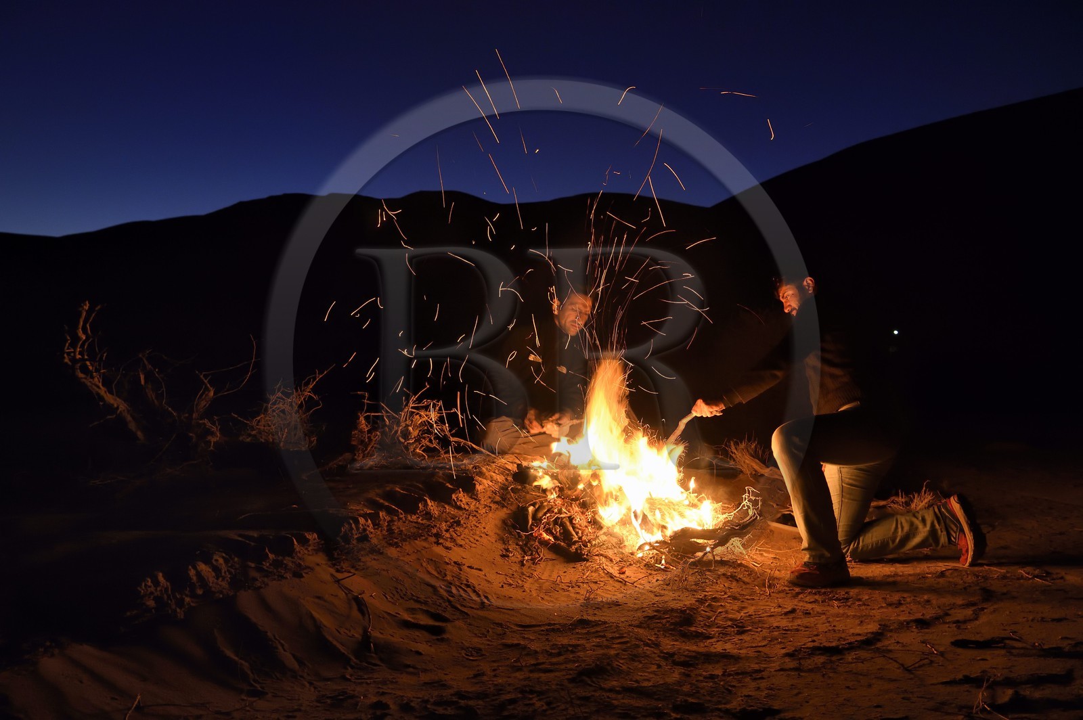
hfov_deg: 55.8
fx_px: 1022
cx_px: 542
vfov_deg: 38.8
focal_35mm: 34
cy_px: 360
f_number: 7.1
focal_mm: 34
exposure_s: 1/10
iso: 3200
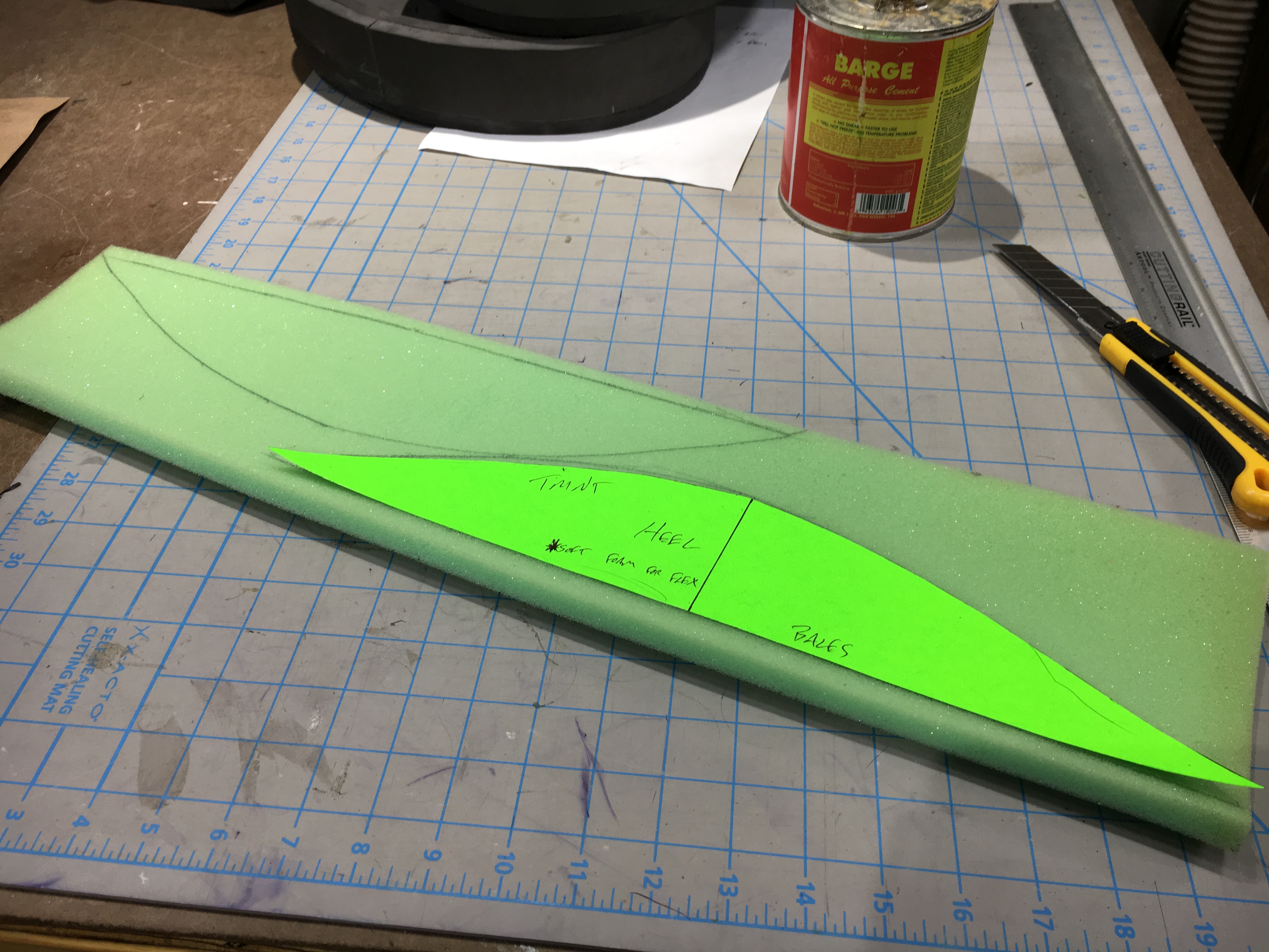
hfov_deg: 61.7
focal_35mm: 29
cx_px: 634
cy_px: 476
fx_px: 1063
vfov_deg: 48.2
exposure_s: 1/60
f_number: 2.2
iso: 32
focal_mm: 4.15
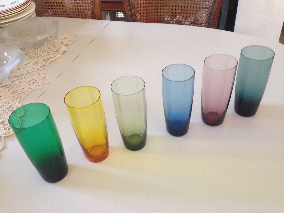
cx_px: 142
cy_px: 106
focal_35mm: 33
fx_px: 271
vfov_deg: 42.9
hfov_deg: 55.4
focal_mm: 4.12
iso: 80
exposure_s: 1/20
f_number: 2.4
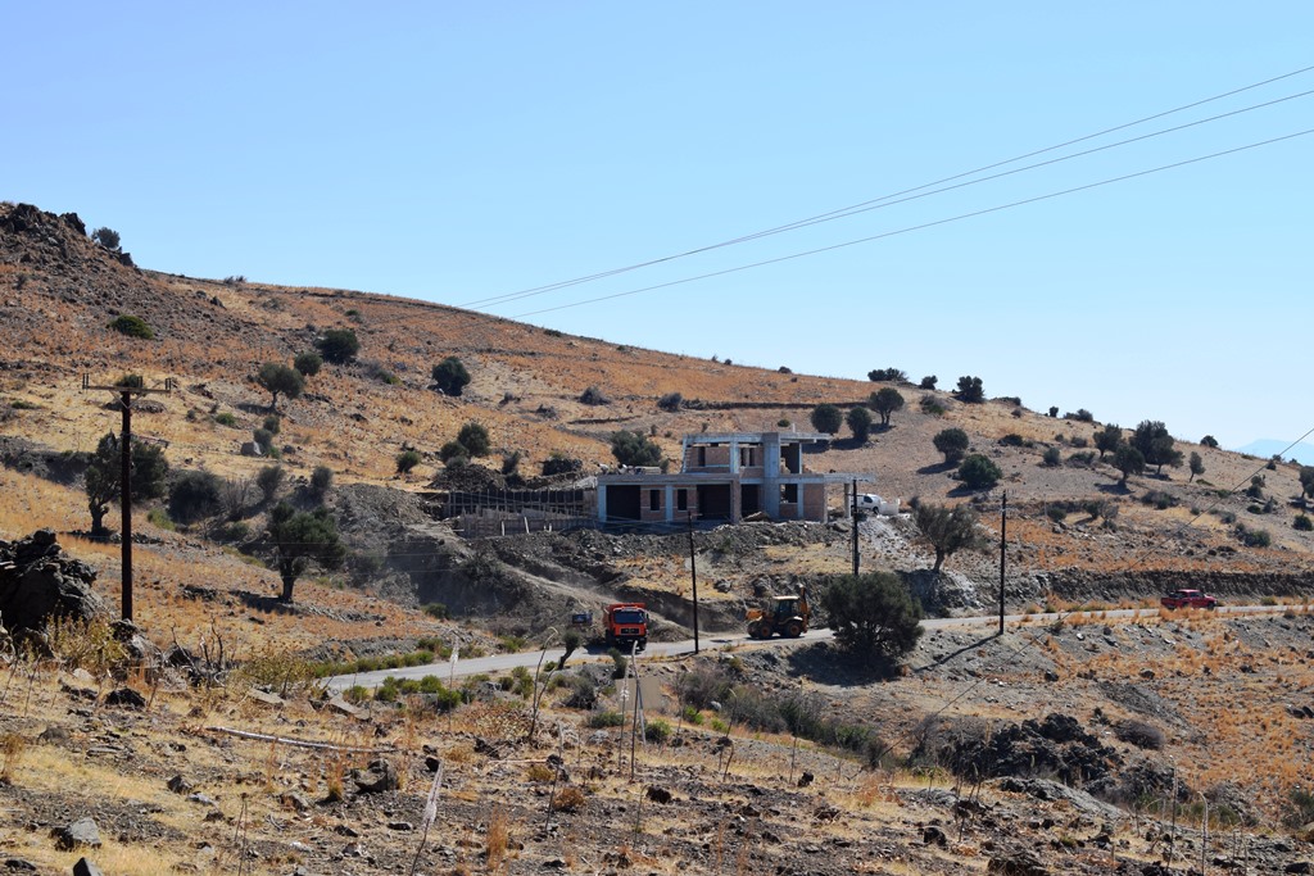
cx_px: 657
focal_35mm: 82
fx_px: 3011
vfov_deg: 16.6
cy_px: 438
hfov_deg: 24.6
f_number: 10
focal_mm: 55
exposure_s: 1/500
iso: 200
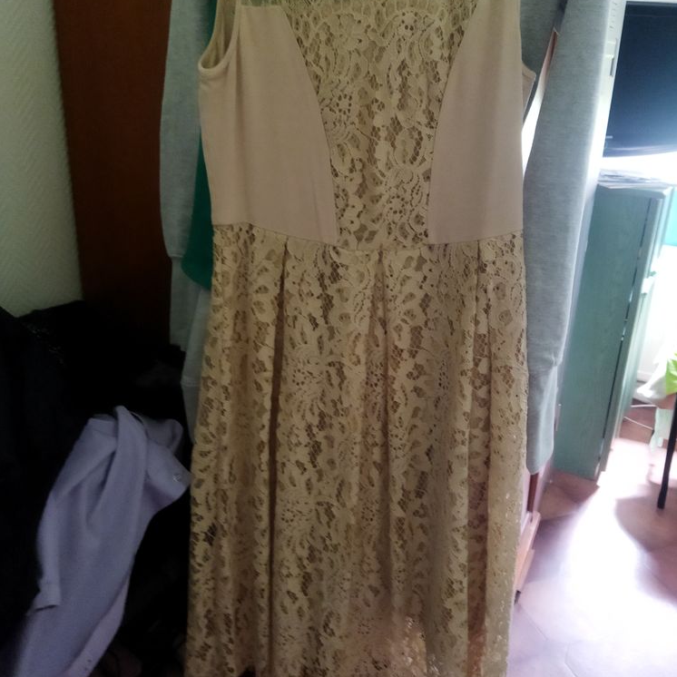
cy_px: 297
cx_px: 338
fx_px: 708
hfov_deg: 51.1
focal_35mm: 32
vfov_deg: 51.0
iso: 275
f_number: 1.79
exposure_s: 1/25
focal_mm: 4.71
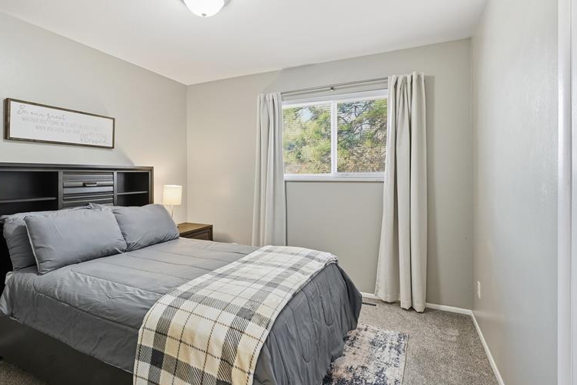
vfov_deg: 64.5
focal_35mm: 19
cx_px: 253
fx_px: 305
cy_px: 175
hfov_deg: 86.5
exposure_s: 1/20
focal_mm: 14
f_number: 11
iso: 800
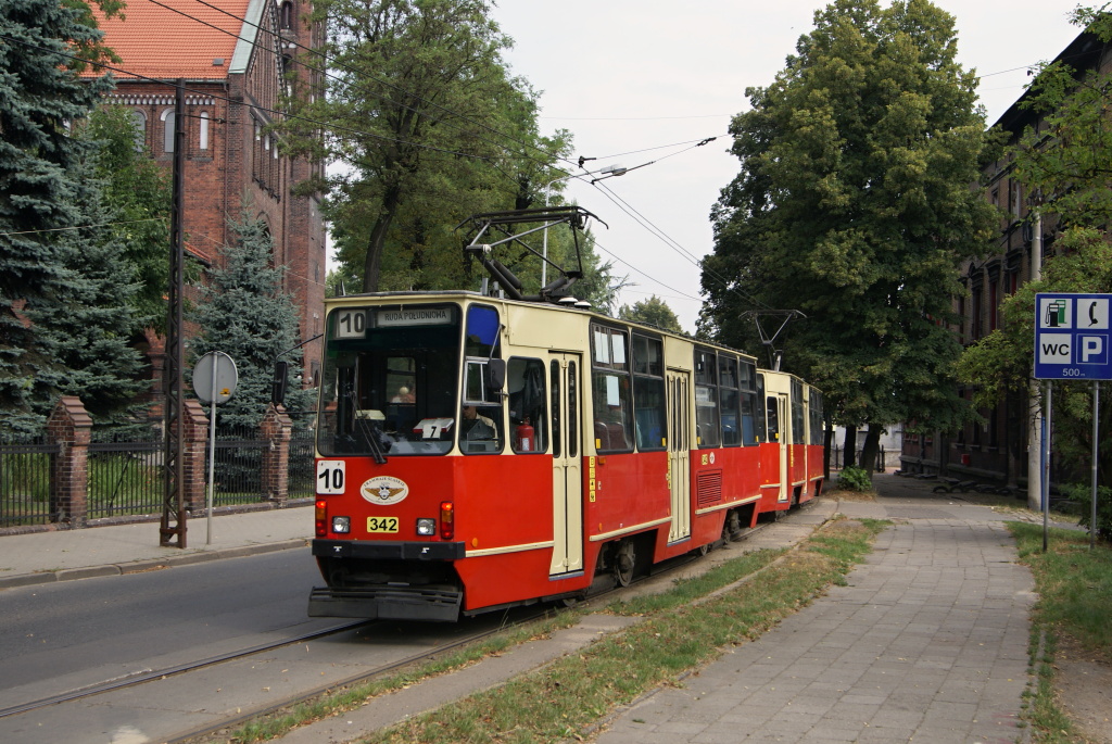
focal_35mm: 82
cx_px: 556
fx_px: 2551
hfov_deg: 24.6
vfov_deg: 16.6
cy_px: 372
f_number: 9
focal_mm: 55
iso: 100
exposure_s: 1/250
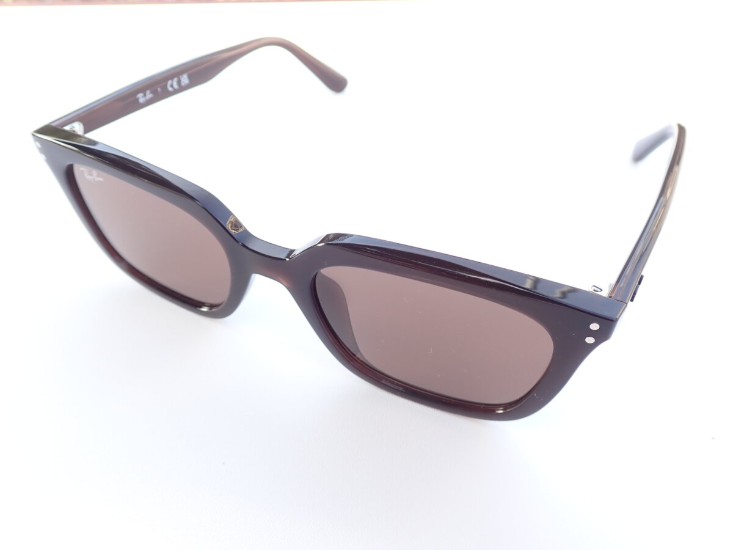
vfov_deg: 46.8
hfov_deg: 60.0
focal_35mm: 30
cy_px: 275
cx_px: 366
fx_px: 635
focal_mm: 5.4
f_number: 3.2
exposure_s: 1/100
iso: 100
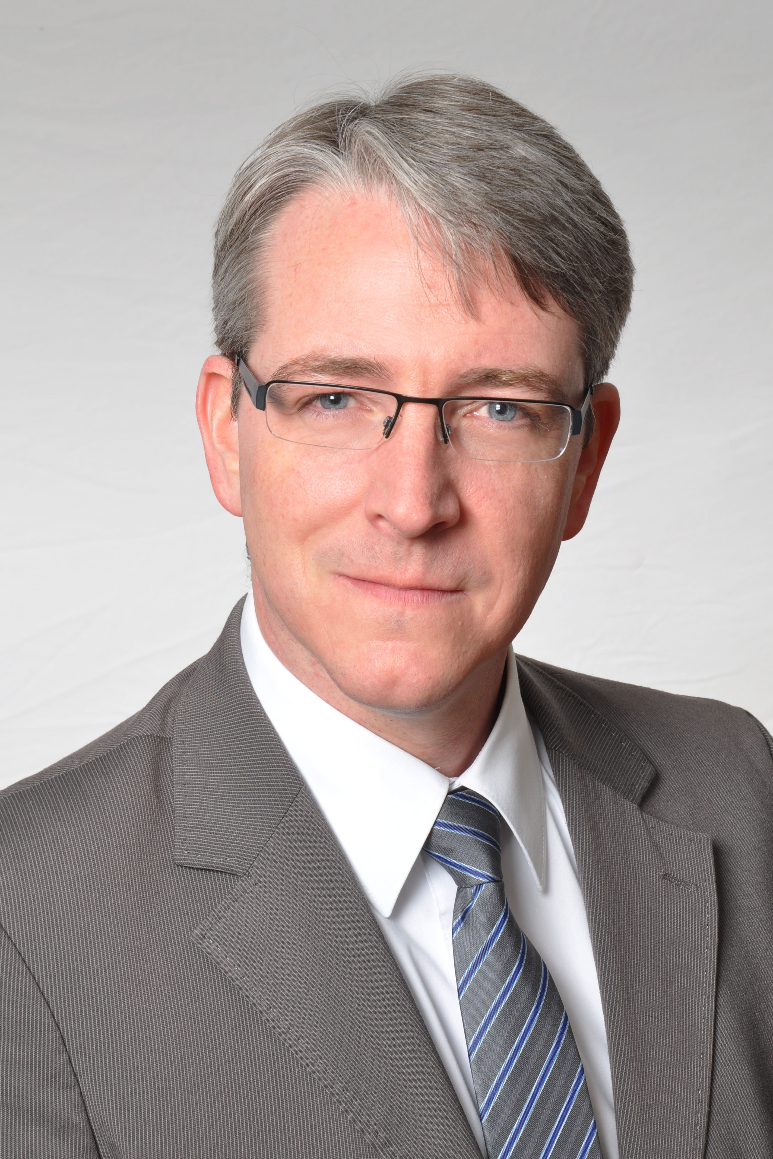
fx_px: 3624
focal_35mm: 112
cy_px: 580
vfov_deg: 18.2
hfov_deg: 12.2
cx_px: 386
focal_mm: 75
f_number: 13
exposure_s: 1/200
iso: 200
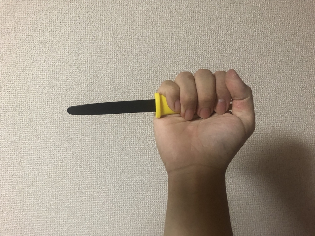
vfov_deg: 49.7
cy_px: 118
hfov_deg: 63.4
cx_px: 158
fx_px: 255
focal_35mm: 28
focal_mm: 3.99
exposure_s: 1/12
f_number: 1.8
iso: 100
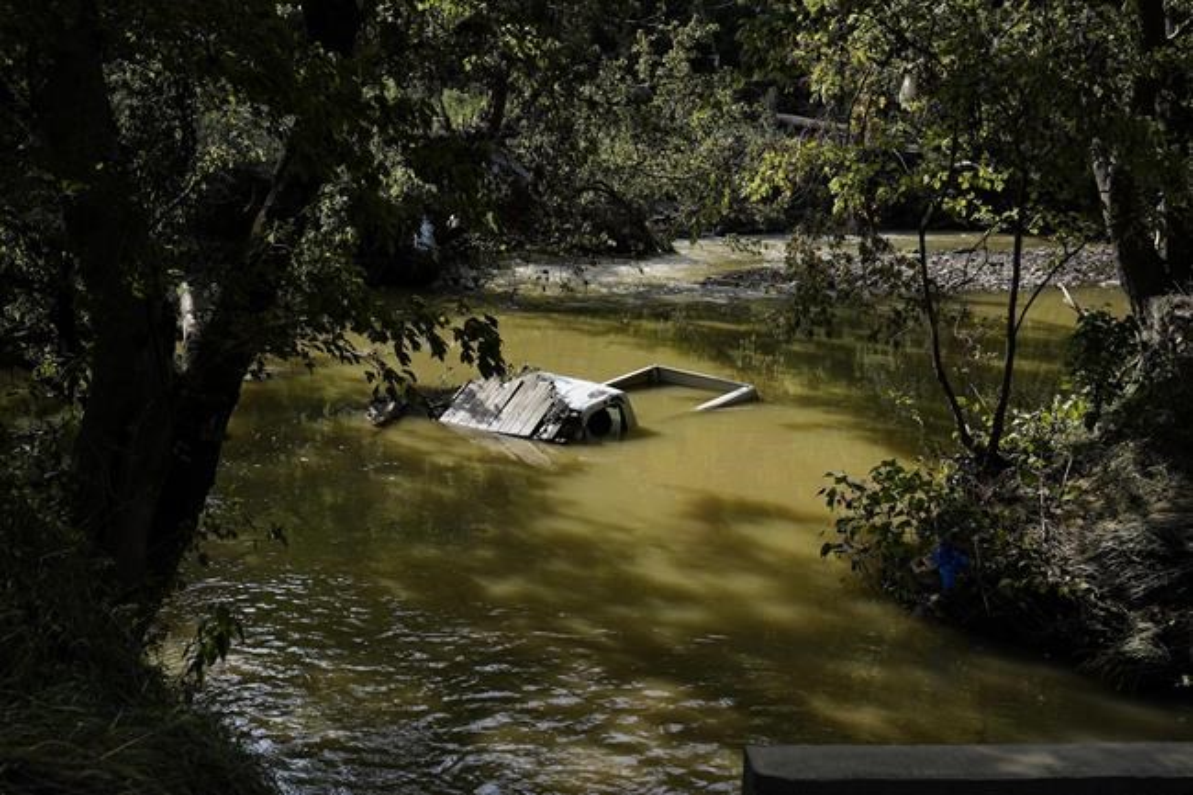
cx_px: 596
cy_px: 398
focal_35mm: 45
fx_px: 1491
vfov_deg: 29.8
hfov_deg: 43.6
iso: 400
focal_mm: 45
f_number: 5
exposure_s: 1/1600
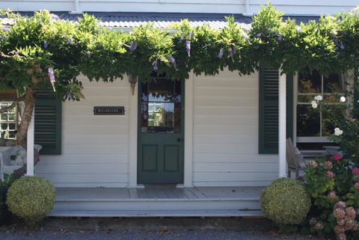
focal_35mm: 60
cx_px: 180
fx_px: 599
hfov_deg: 33.4
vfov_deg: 22.7
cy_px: 120
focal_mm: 40
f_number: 7.1
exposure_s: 1/100
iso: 100
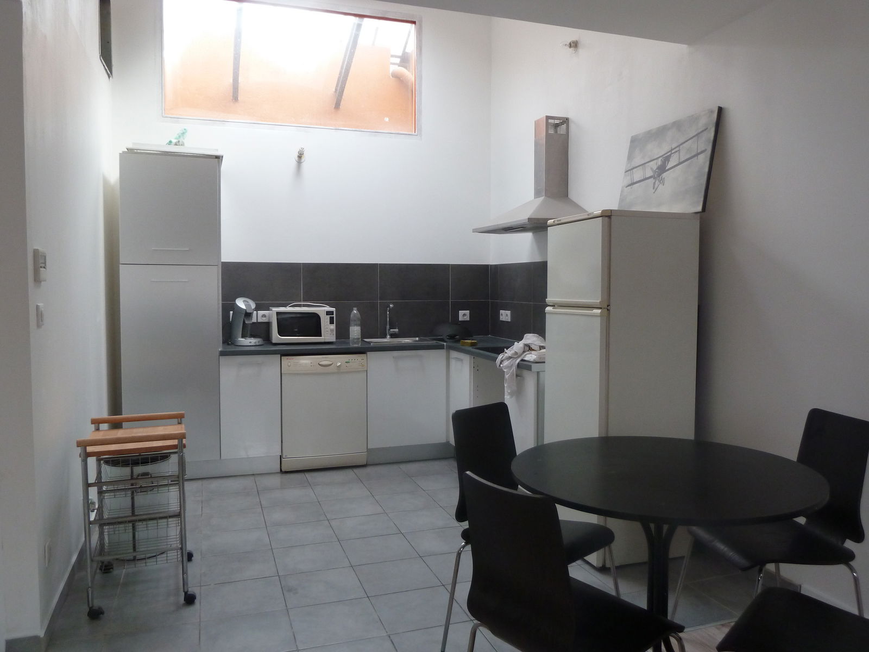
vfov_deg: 51.4
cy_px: 326
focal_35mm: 27
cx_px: 434
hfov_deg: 65.3
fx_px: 678
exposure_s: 1/30
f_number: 3.3
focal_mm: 4.4
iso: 200
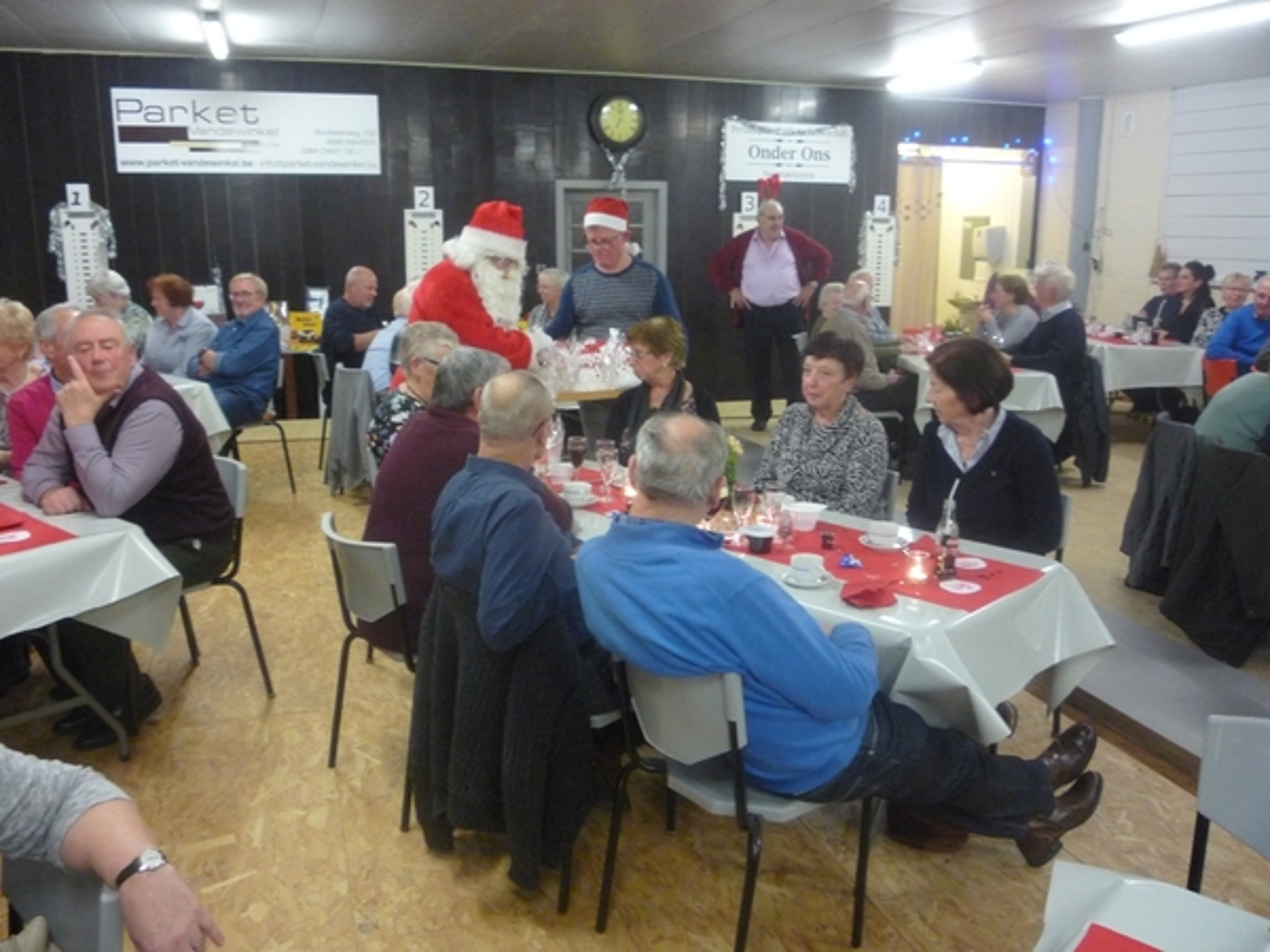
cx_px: 635
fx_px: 1101
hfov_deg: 60.0
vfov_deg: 46.8
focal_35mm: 30
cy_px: 476
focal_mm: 5.2
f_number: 3.3
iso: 400
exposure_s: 1/8
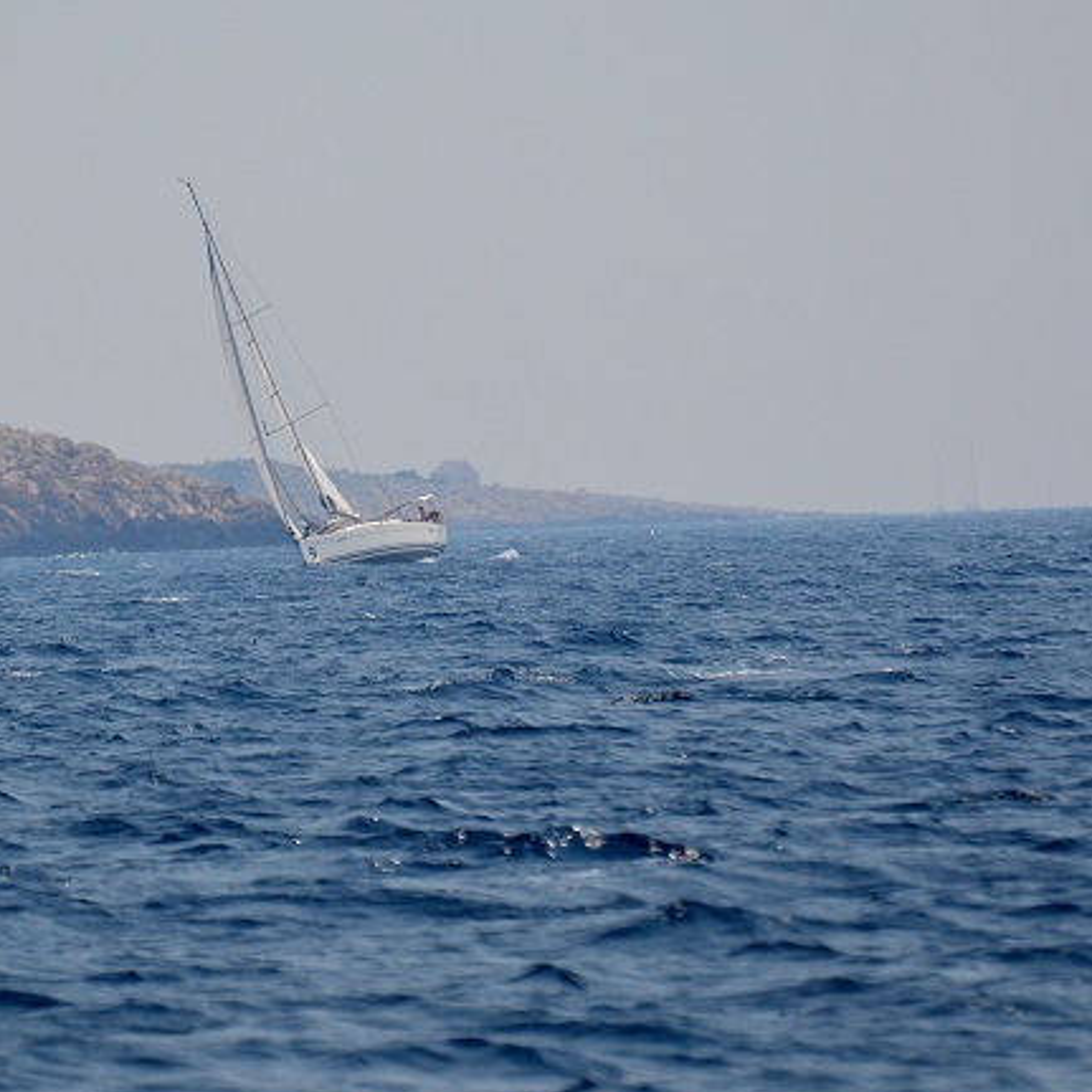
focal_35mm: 884
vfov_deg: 2.0
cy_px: 305
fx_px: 31550
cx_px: 310
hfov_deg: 2.0
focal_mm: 300
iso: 400
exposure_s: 1/3200
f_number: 5.6
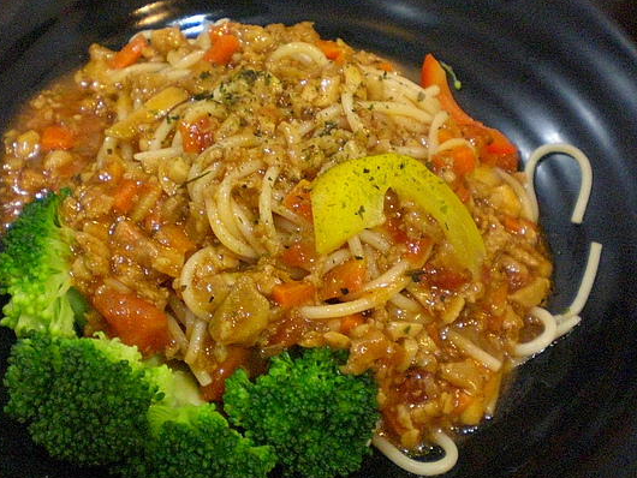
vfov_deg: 33.6
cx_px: 305
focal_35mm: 43
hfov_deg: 43.8
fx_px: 792
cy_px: 226
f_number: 3.1
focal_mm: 6.3
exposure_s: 1/60
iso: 800
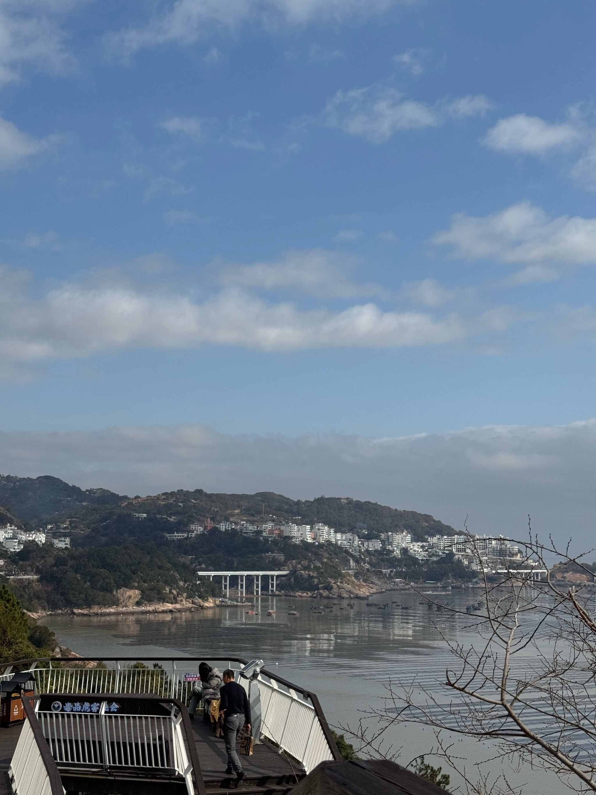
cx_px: 298
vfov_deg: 39.7
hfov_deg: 30.3
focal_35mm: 48
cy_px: 398
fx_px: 1102
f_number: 1.78
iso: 64
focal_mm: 6.76
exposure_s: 1/9009
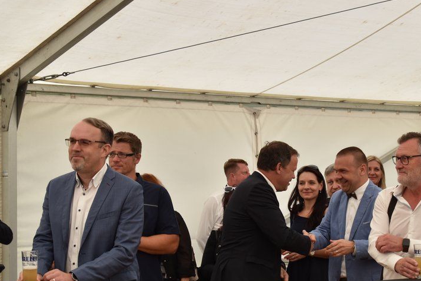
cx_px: 273
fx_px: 1216
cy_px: 167
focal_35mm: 104
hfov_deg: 19.6
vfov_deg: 13.2
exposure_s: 1/125
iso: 100
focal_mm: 48
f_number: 5.6
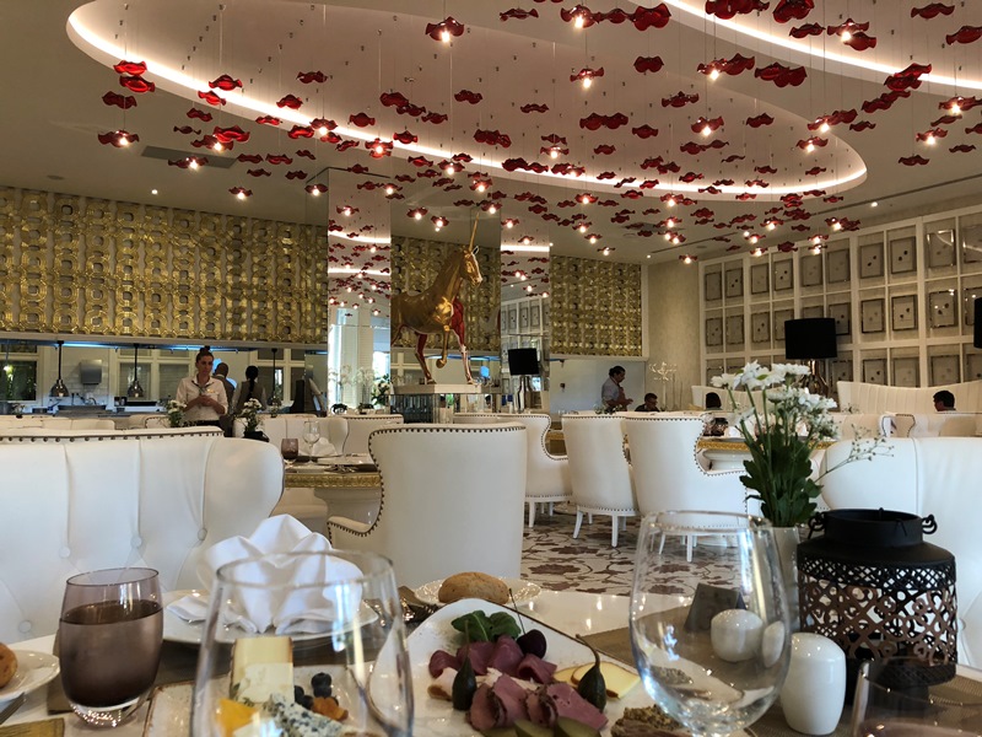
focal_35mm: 28
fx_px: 794
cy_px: 368
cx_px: 491
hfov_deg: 63.4
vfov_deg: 49.7
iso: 40
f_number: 1.8
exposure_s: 1/17
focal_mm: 3.99
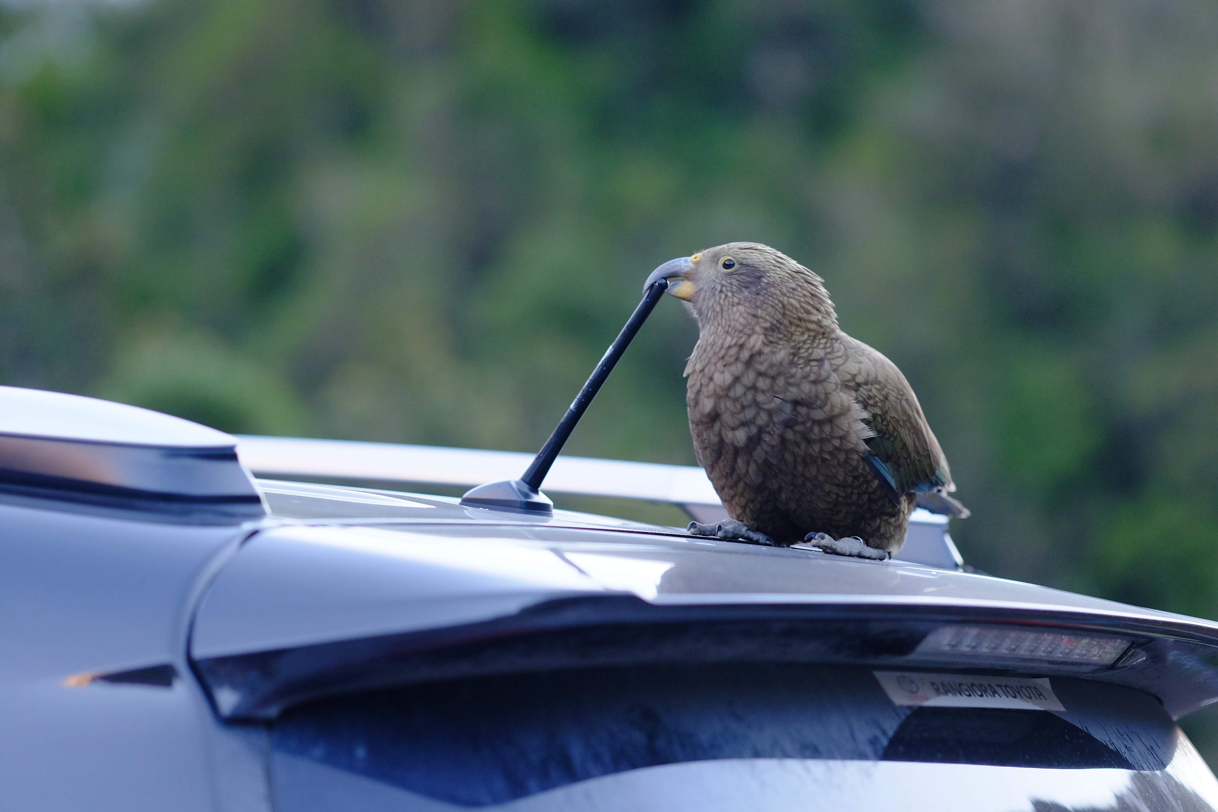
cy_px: 406
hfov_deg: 15.2
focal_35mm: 135
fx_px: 4567
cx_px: 609
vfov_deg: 10.2
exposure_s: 1/500
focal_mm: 90
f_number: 2
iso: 1250
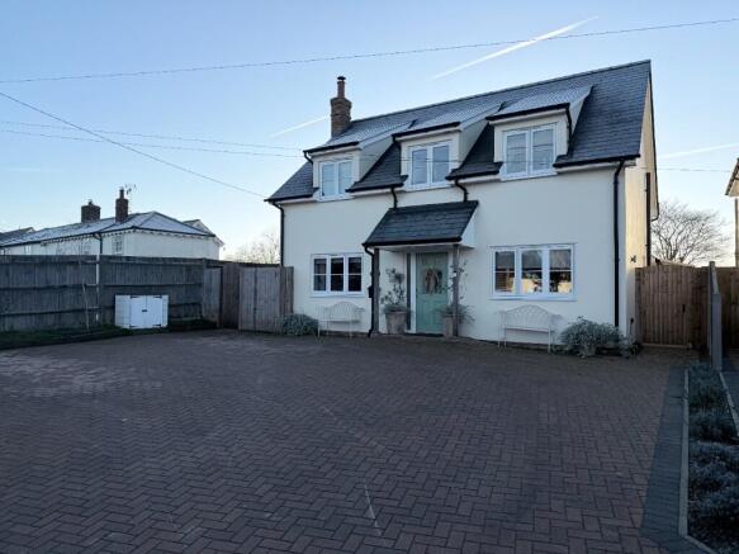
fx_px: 512
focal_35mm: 24
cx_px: 370
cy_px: 277
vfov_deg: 56.8
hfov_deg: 71.6
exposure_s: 1/1812
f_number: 1.78
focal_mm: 6.76
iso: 80
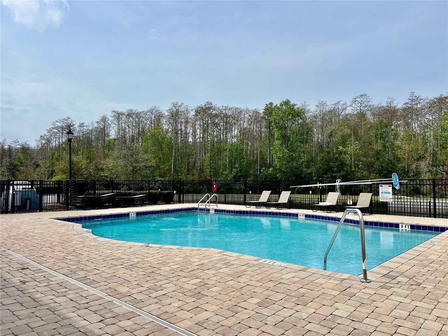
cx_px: 224
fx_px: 336
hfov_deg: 67.3
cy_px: 168
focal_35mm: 26
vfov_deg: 53.1
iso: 50
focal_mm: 5.7
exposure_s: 1/7463
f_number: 1.5
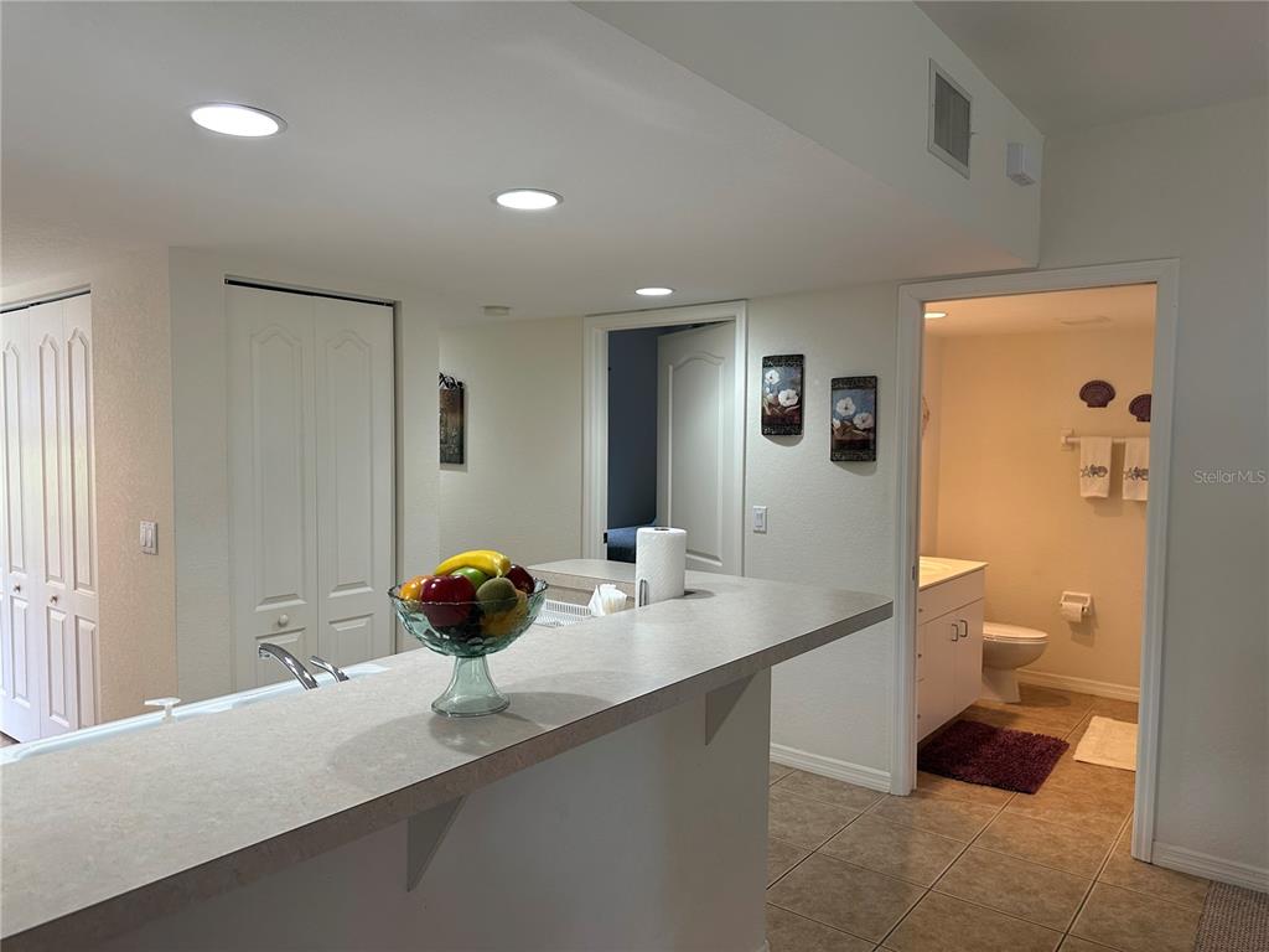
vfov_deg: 56.8
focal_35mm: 24
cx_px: 634
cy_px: 476
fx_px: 880
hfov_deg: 71.6
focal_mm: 6.86
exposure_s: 1/120
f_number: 1.78
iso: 160
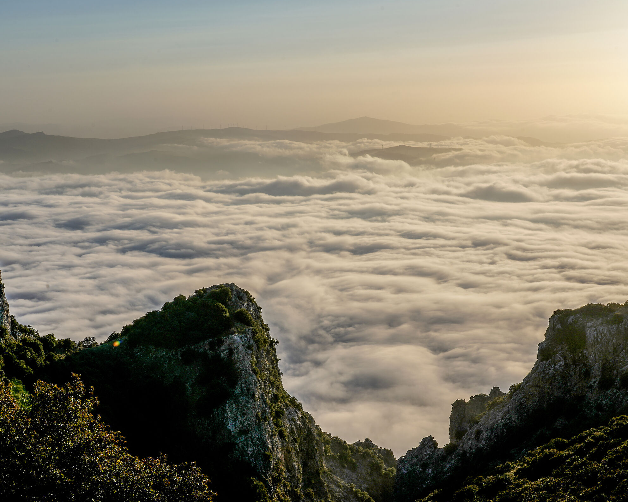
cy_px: 251
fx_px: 948
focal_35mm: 51
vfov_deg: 29.7
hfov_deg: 36.7
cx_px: 299
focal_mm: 45
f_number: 19
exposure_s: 1/125
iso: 100
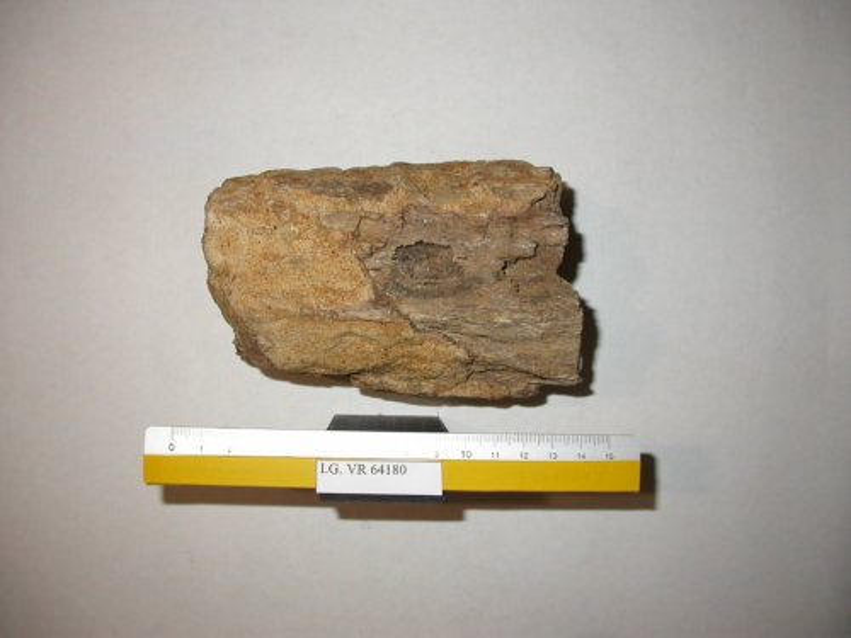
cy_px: 319
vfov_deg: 37.7
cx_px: 426
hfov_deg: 49.0
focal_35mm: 38
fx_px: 934
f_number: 2.6
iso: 100
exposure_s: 1/60
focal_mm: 7.85
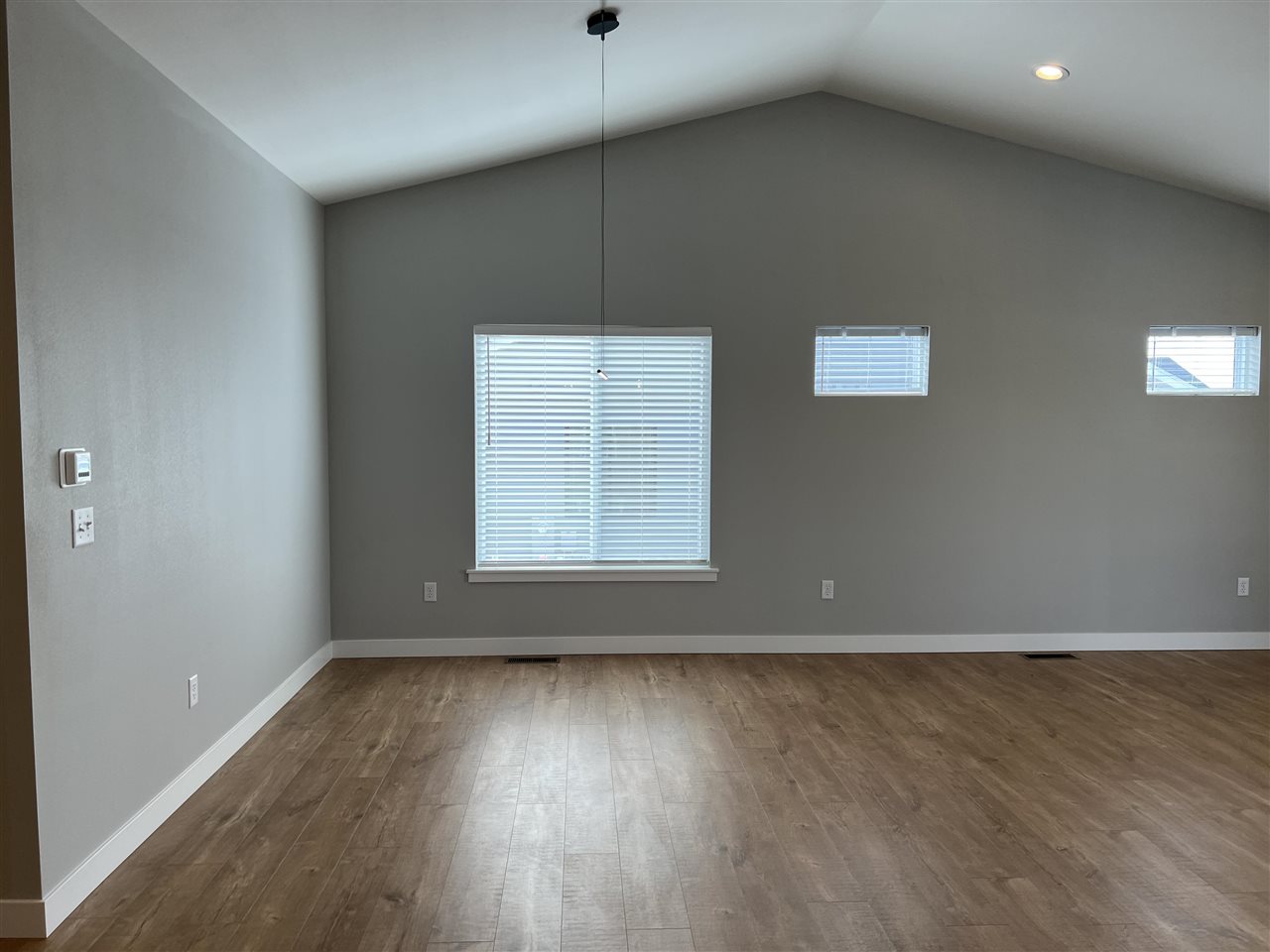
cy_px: 476
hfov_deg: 67.3
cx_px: 635
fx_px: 954
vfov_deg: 53.1
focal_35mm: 26
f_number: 1.5
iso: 40
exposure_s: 1/181
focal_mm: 5.7
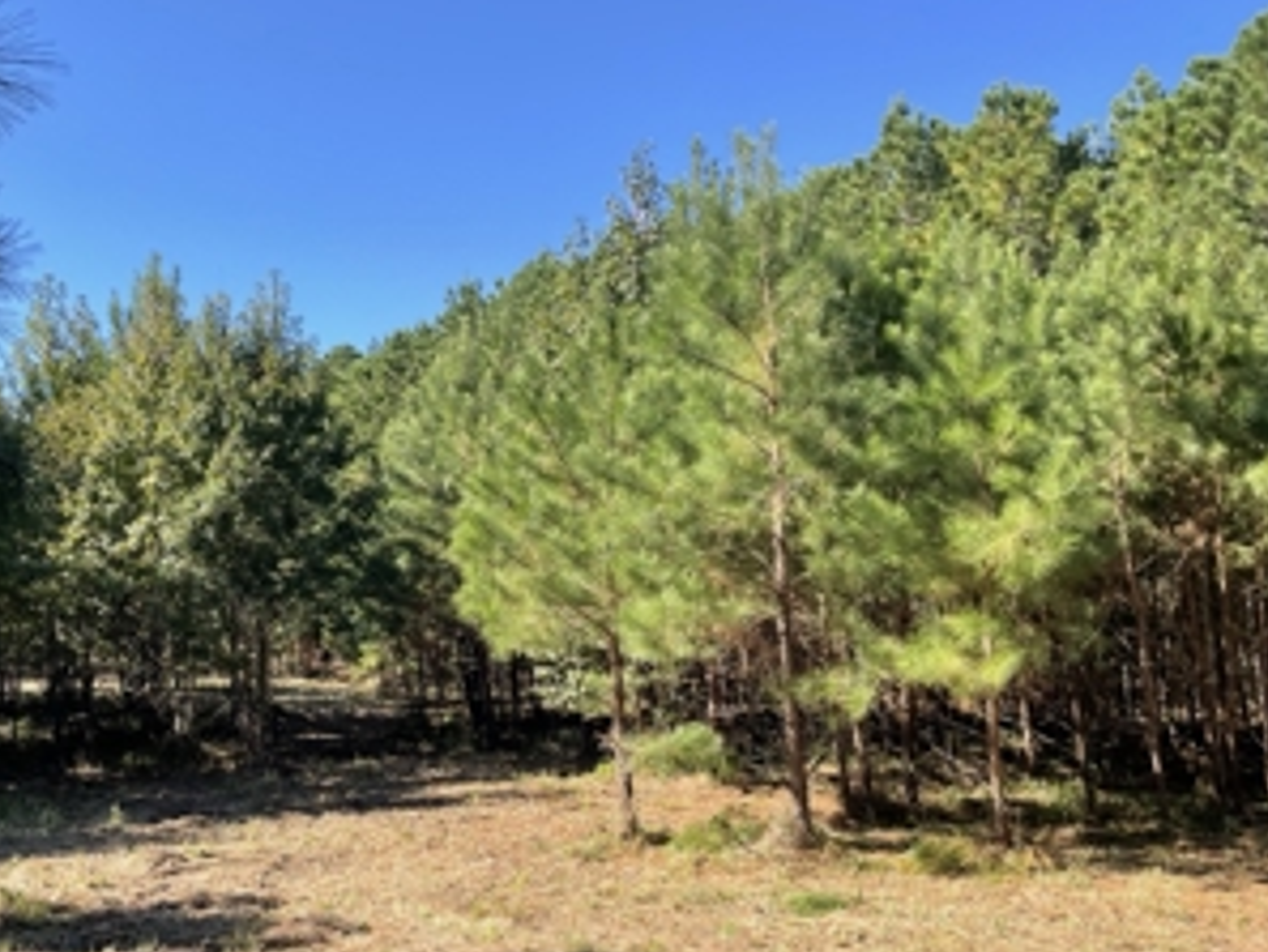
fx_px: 1283
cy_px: 551
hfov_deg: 51.7
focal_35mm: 35
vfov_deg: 40.6
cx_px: 435
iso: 32
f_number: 1.6
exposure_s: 1/1171
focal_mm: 4.2
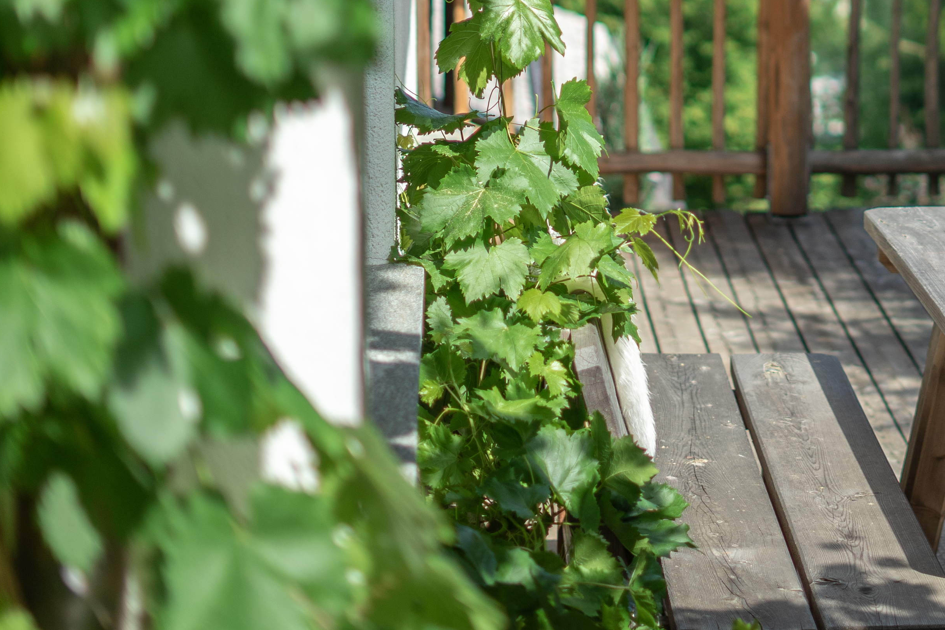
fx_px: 3255
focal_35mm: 124
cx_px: 968
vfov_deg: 10.9
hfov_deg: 16.2
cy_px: -73
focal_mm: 50
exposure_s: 1/1000
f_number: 1.8
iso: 100
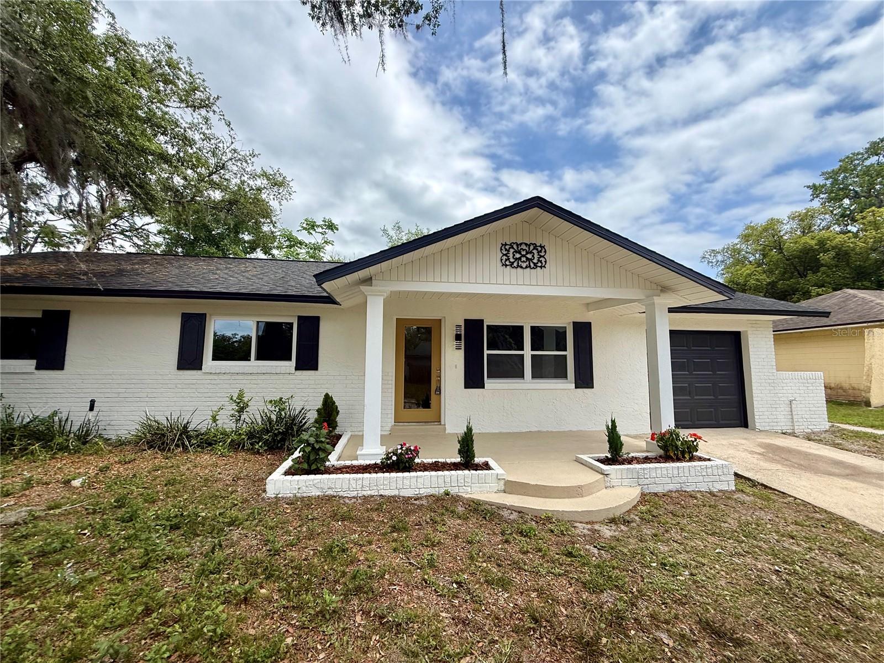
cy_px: 332
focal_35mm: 14
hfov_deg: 102.1
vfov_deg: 85.7
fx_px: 358
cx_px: 442
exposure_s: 1/2092
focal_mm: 2.22
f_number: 2.2
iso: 64
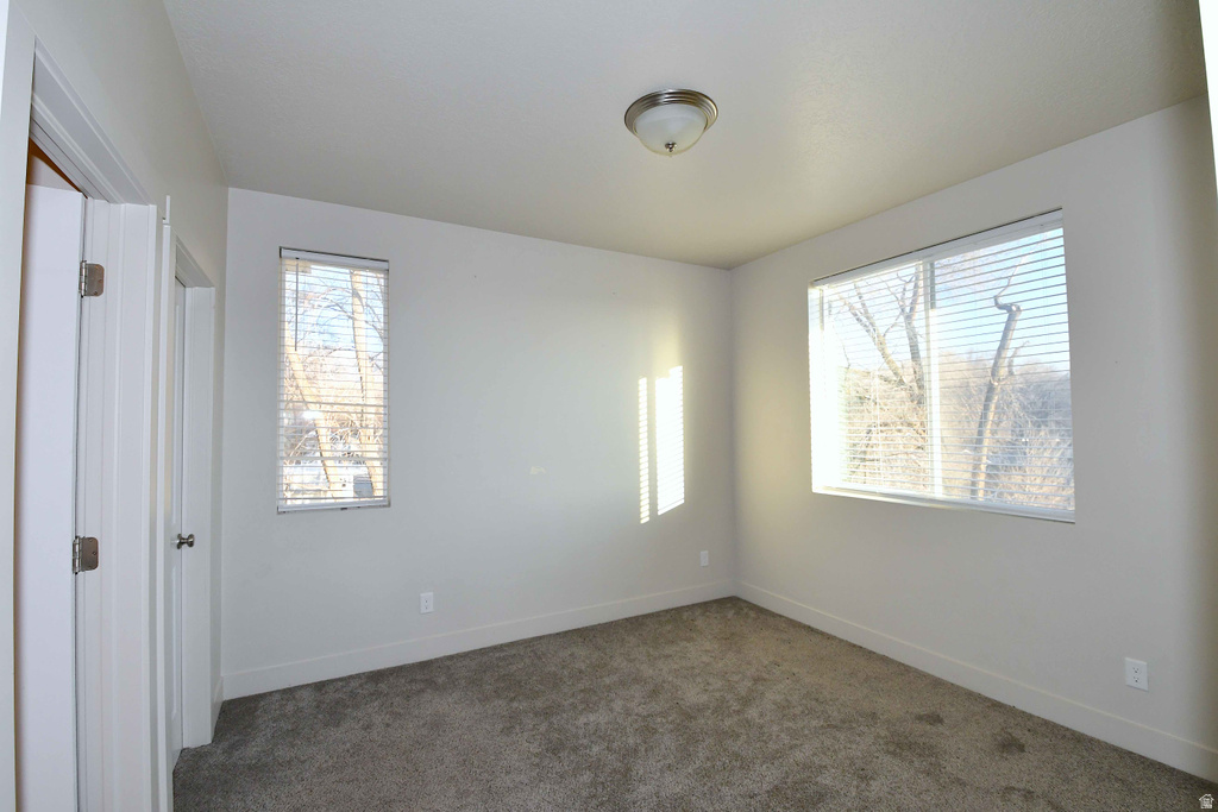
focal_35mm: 15
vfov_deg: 77.3
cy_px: 406
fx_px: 508
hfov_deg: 100.4
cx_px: 609
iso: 1000
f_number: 7.1
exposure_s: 1/200
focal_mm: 10
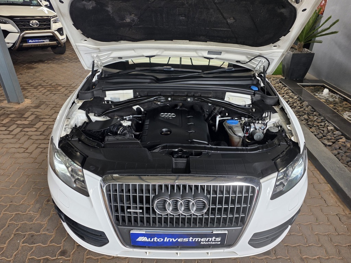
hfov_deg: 73.9
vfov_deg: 58.9
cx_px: 176
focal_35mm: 23
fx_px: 233
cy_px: 132
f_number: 1.7
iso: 32
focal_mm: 6.25
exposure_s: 1/100
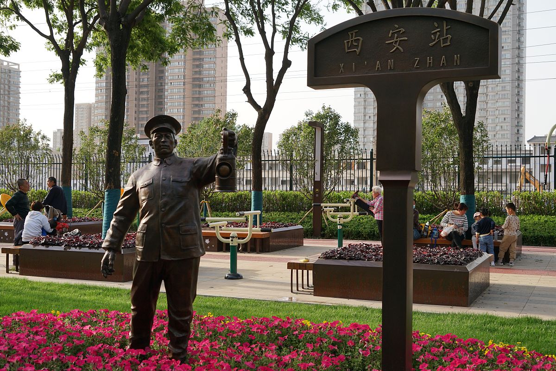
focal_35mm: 42
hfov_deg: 46.4
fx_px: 649
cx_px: 278
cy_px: 186
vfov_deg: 31.9
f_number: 6.3
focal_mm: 42
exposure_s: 1/400
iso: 400
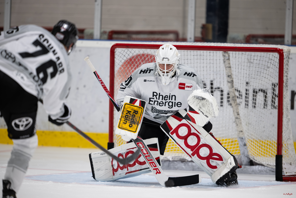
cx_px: 148
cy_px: 99
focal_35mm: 400
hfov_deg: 5.2
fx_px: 3289
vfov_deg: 3.4
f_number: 3.2
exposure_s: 1/640
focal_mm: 400
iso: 1250
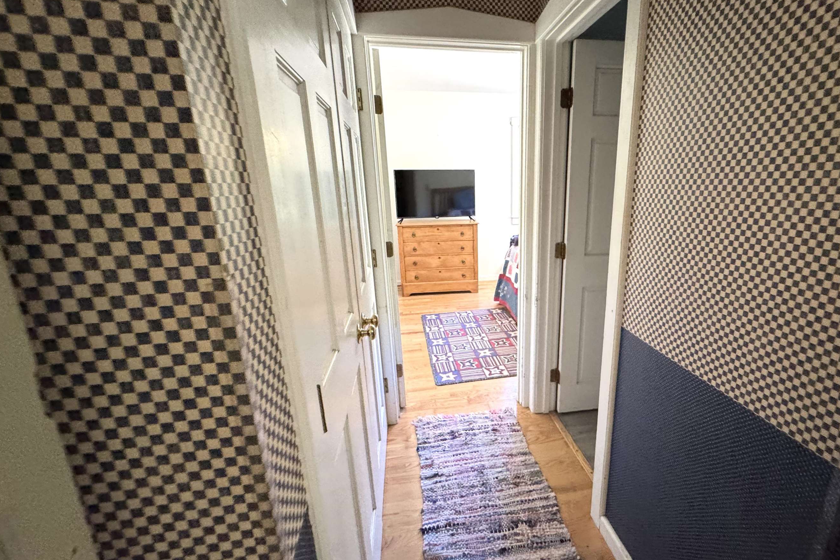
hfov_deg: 92.6
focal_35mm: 17
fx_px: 397
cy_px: 294
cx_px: 484
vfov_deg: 70.4
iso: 640
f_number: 2.2
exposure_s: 1/60
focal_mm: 2.22
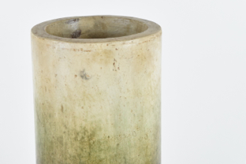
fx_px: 1155
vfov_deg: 8.1
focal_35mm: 169
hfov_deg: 12.1
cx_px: 168
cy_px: 145
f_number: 9
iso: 800
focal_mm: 55
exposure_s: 1/125
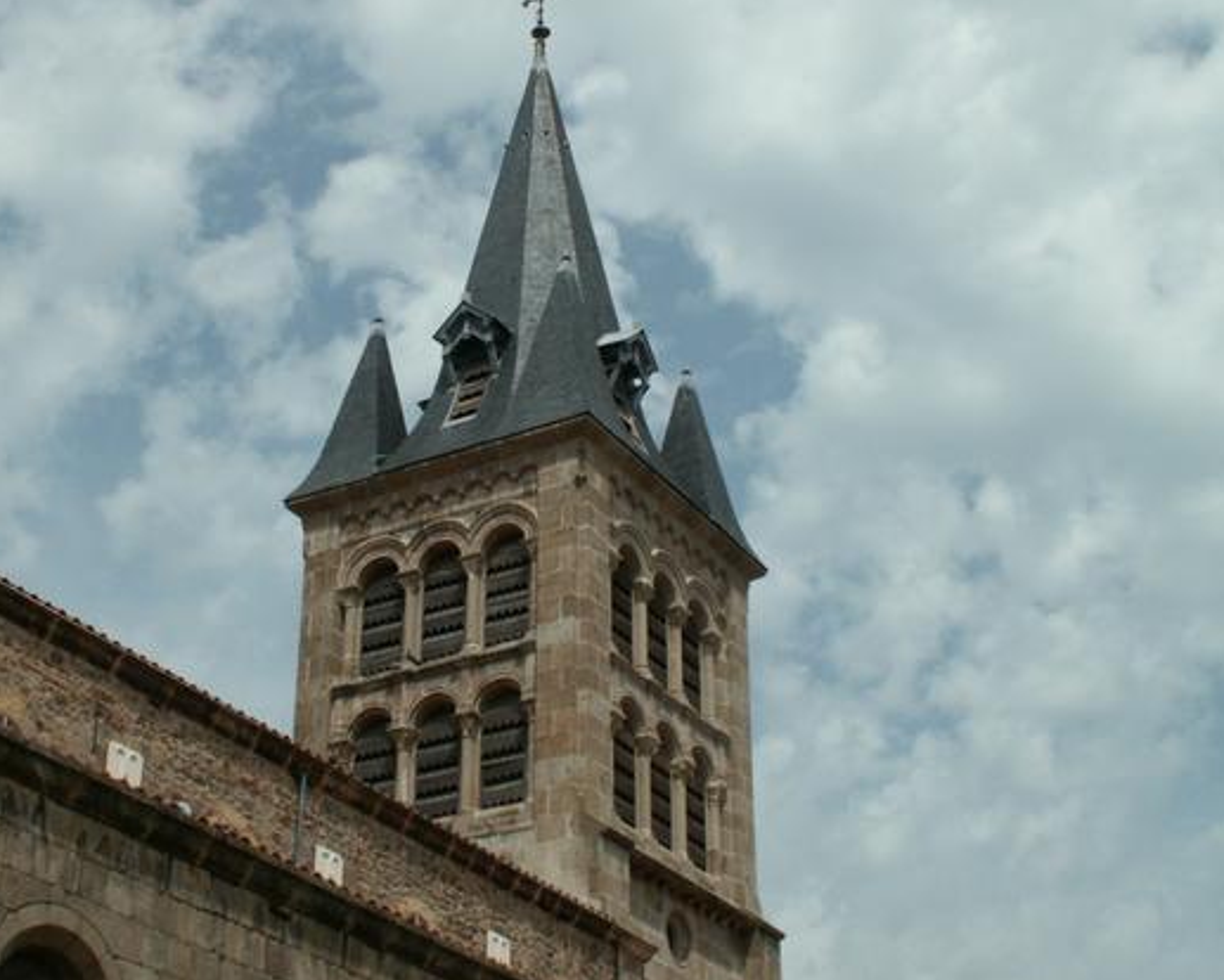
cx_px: 481
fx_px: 2102
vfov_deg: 26.2
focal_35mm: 58
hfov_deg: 32.4
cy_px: 436
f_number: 8
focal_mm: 8.01
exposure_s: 1/320
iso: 50
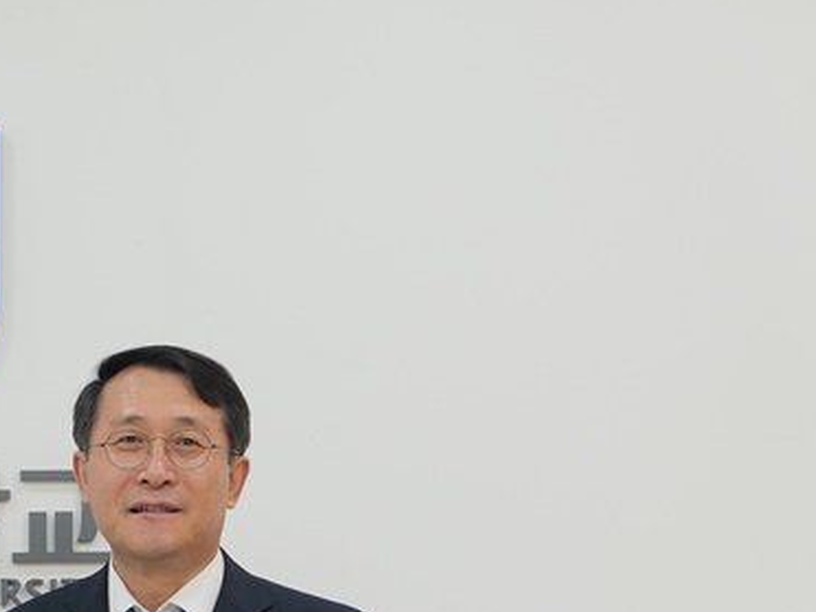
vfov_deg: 10.8
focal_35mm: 136
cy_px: 679
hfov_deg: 14.1
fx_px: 3205
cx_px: -165
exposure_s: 1/100
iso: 400
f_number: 2.8
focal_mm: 25.4
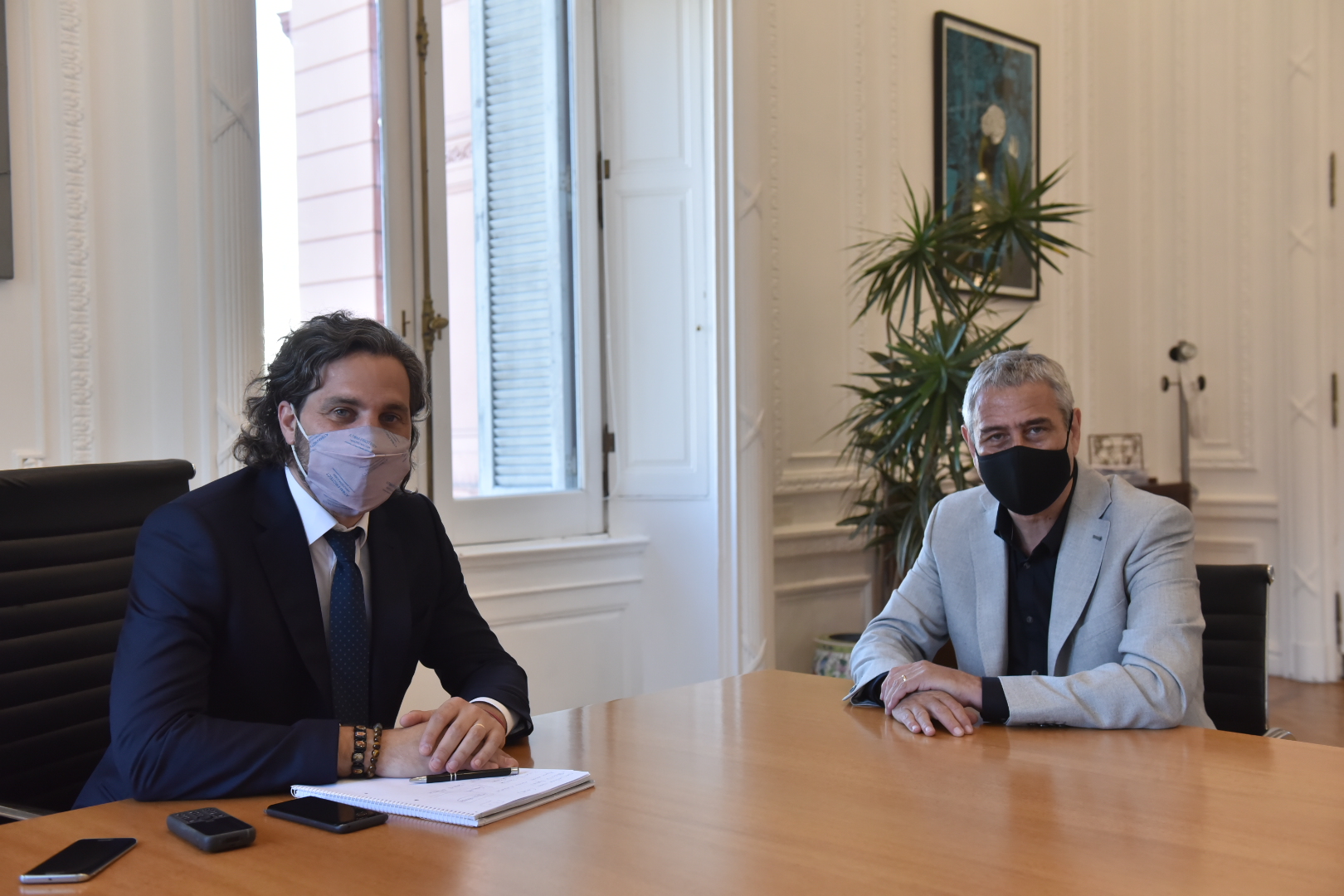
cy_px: 448
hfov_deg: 50.7
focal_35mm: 38
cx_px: 672
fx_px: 1419
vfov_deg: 35.1
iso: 1600
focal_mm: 38
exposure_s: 1/500
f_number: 5
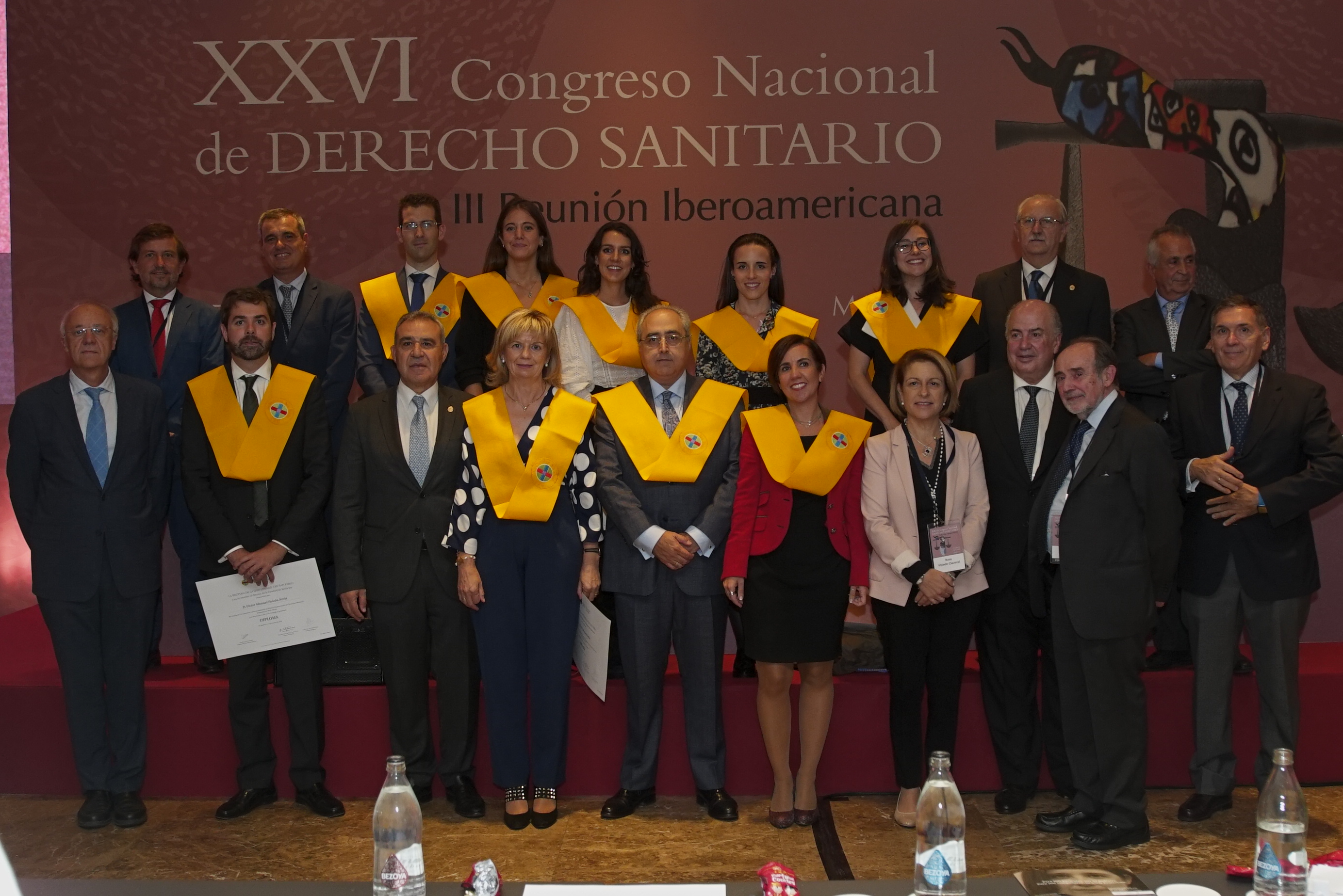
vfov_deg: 36.9
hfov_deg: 53.1
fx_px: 1343
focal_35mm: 36
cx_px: 672
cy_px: 448
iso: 2000
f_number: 5.6
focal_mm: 24
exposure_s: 1/250
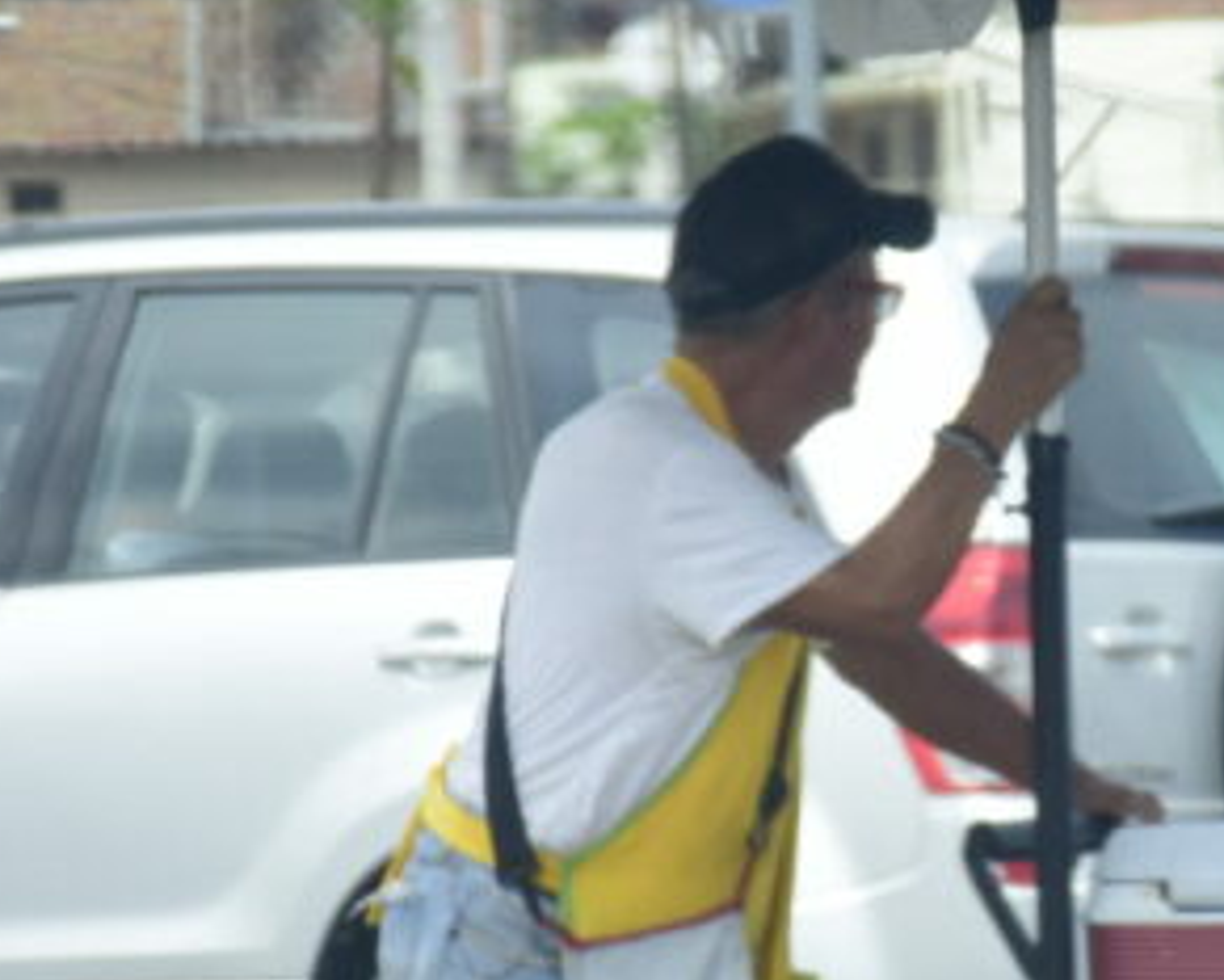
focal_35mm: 555
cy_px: 515
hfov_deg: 3.5
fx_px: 20112
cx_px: 1144
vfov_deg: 2.8
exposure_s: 1/640
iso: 320
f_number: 5.6
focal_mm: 112
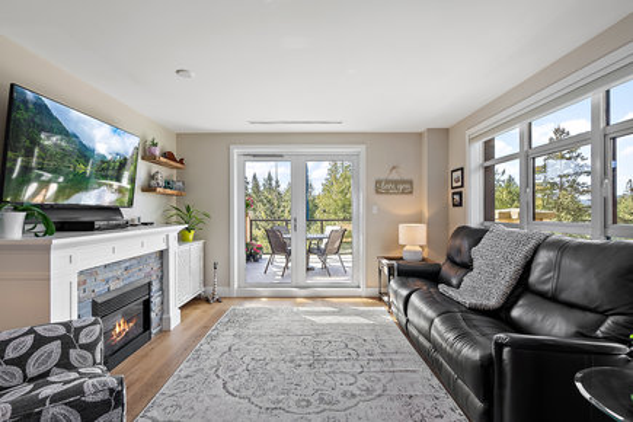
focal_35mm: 16
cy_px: 211
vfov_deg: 73.7
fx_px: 281
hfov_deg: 96.7
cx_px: 316
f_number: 7.1
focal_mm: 16
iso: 320
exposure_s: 1/15
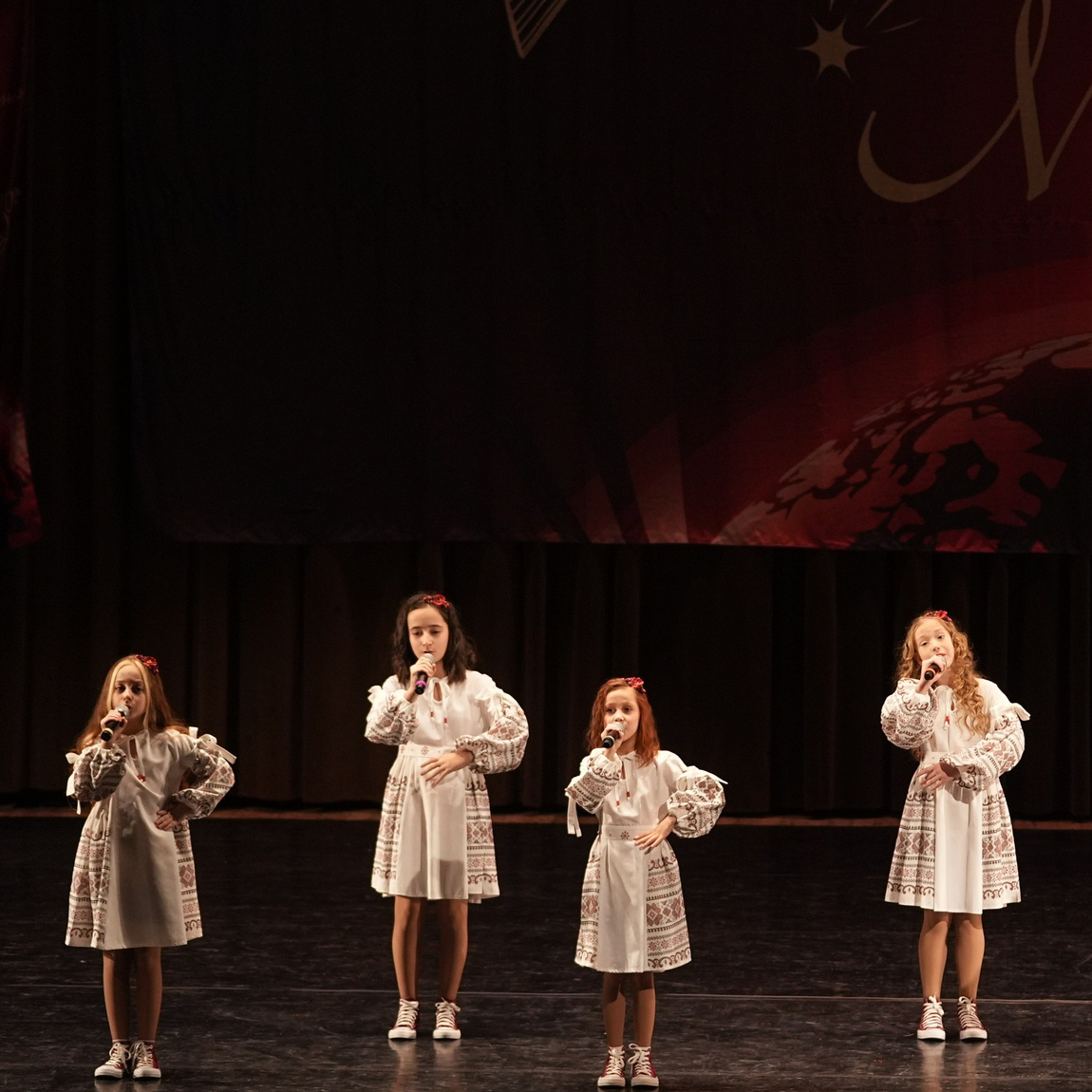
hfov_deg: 9.0
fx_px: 6888
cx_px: 1142
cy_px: 370
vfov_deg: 9.1
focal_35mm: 193
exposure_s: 1/400
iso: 1600
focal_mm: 102
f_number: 2.8
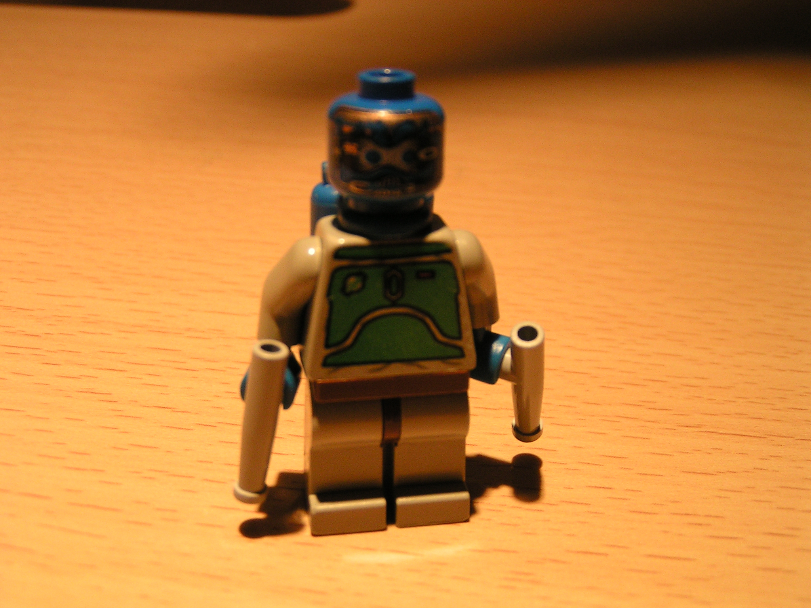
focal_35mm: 47
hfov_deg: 40.4
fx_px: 1101
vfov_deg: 30.9
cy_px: 304
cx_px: 406
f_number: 2.8
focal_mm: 7.3
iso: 100
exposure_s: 1/50
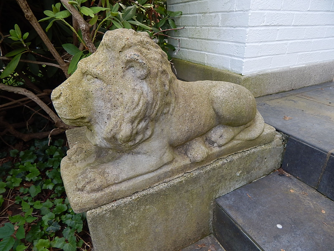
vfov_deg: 61.1
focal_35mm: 22
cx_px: 167
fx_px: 212
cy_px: 126
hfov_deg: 76.4
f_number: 3
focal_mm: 4
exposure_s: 1/200
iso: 125
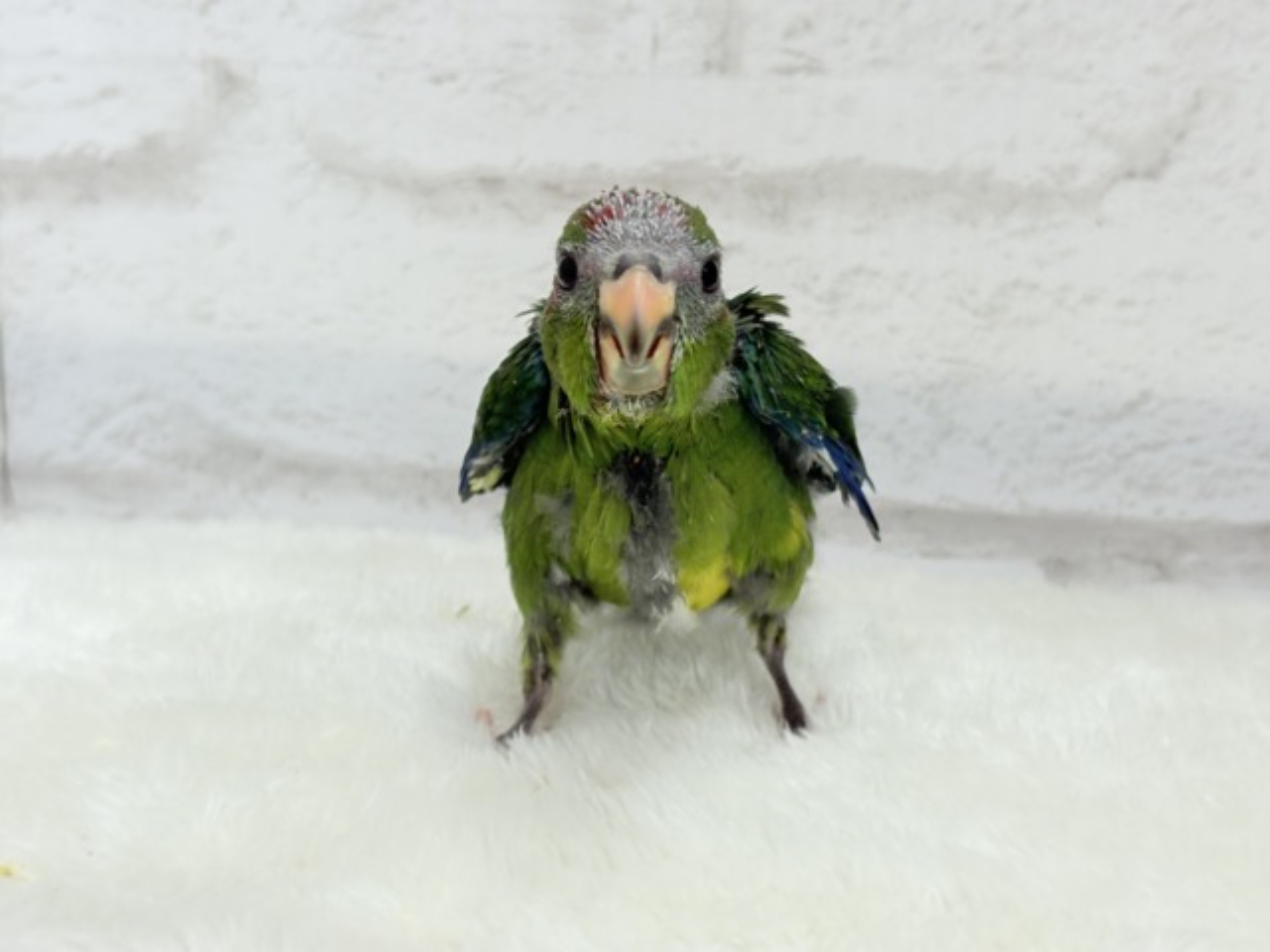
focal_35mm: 52
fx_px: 1908
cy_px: 476
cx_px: 635
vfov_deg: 28.0
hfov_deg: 36.8
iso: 80
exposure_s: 1/100
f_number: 1.6
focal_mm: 5.96
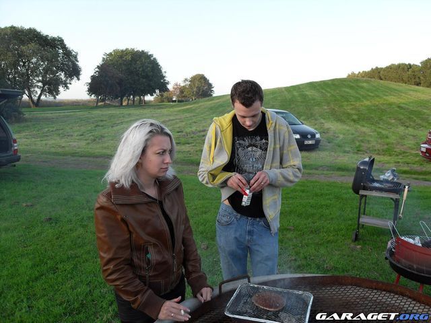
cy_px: 162
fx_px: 349
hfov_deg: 63.4
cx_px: 216
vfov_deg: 49.7
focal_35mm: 28
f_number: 2.8
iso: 80
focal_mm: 6
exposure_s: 1/180
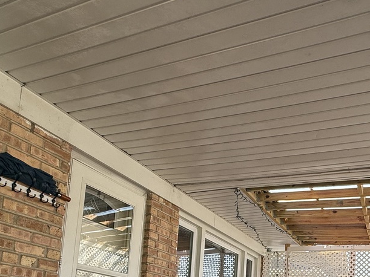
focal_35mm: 33
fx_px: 353
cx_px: 240
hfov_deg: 54.5
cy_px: 292
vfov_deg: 37.3
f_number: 2.2
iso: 64
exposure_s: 1/433
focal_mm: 2.22
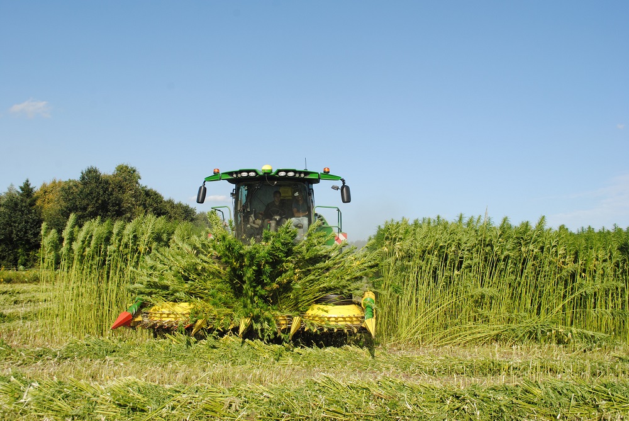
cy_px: 210
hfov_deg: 57.2
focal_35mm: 33
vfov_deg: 40.1
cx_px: 314
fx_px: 577
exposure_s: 1/250
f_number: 8
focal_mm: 22
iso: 100
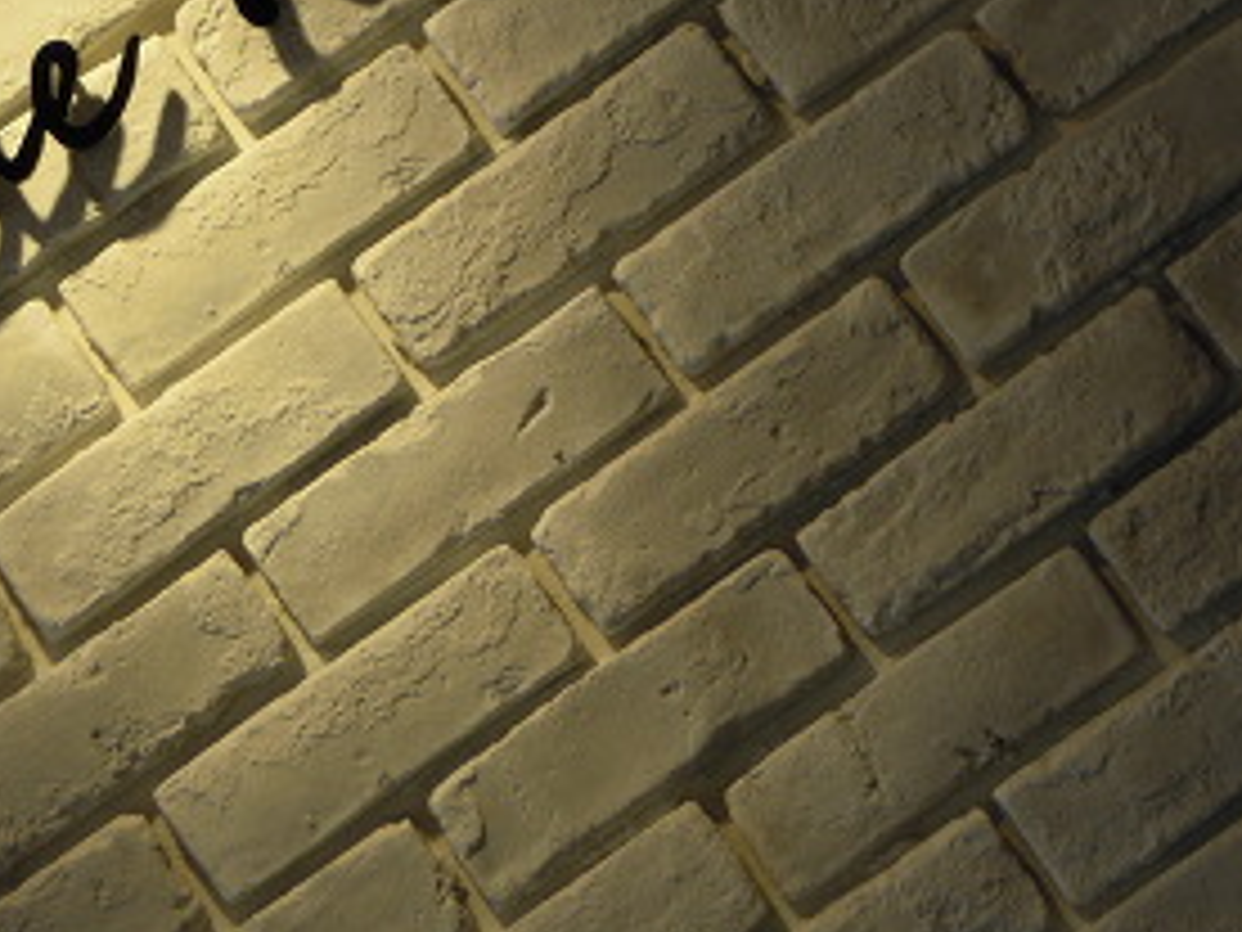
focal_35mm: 134
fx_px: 4808
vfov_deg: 11.0
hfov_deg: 14.7
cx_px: 351
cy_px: 173
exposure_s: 1/100
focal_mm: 13.2
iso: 100
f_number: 4.4
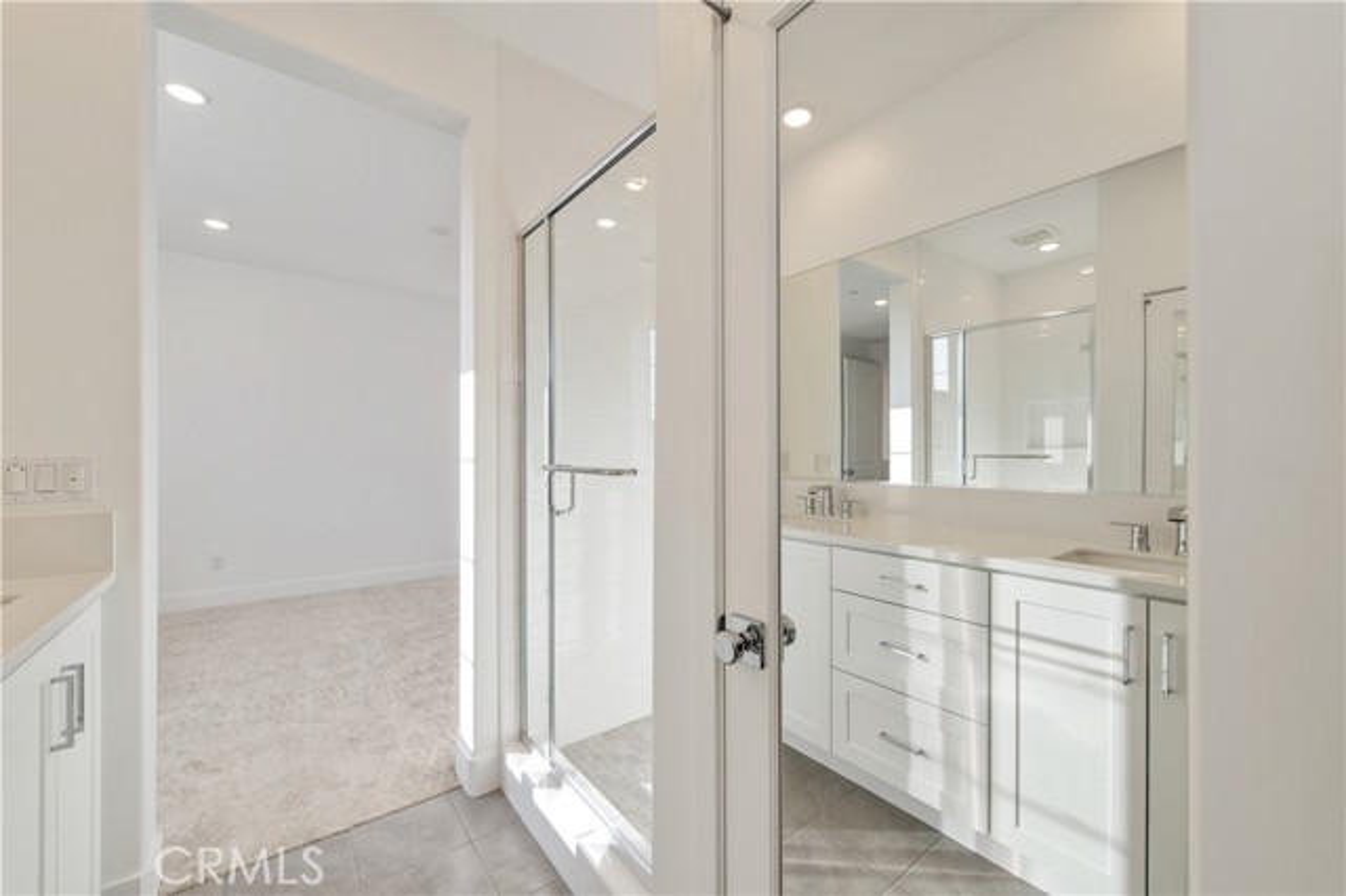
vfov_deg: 81.1
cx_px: 673
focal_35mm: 14
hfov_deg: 104.3
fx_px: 523
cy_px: 448
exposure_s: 1/250
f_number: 5
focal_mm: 14
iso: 200
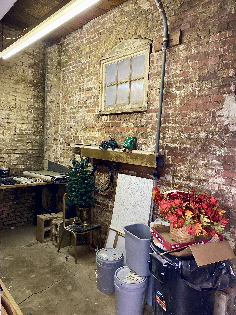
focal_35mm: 26
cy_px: 158
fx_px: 236
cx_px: 118
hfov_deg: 53.1
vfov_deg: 67.3
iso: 500
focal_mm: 4.25
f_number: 1.8
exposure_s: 1/30
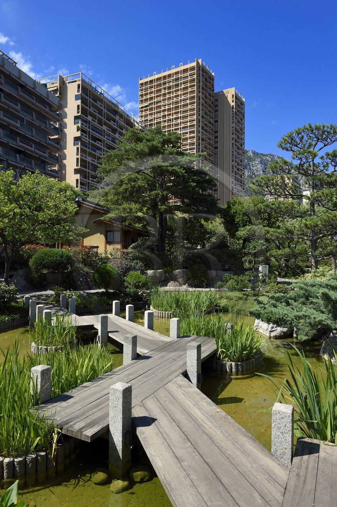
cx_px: 168
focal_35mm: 24
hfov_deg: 53.1
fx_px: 337
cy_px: 254
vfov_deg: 73.8
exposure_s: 1/250
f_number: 9
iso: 200
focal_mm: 24
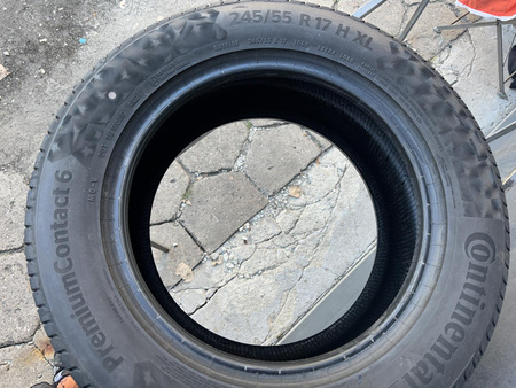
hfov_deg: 71.6
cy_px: 194
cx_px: 258
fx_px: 358
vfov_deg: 56.9
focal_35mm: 24
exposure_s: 1/121
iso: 100
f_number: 1.78
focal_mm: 6.86
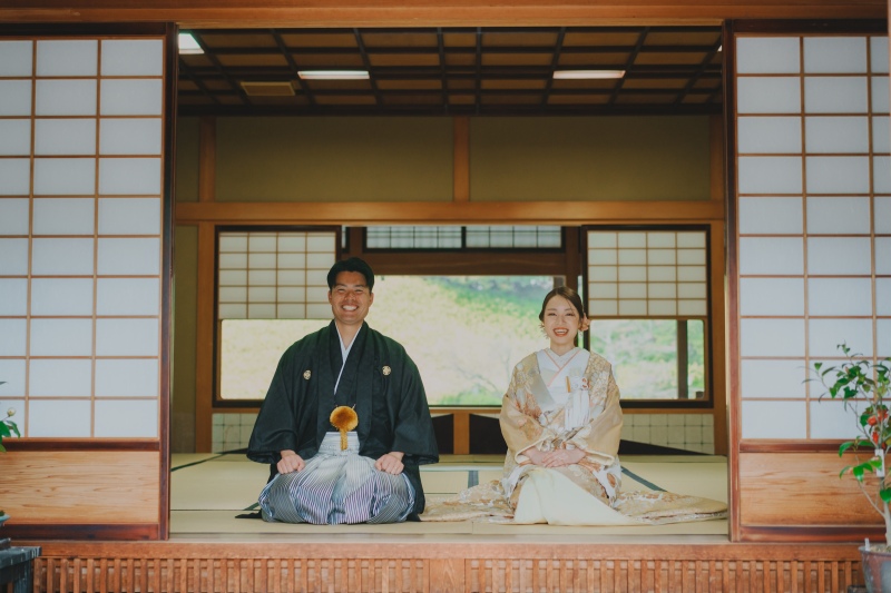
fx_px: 1361
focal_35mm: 55
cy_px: 296
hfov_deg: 36.3
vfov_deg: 24.6
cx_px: 446
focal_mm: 55
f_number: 2.5
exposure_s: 1/160
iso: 640
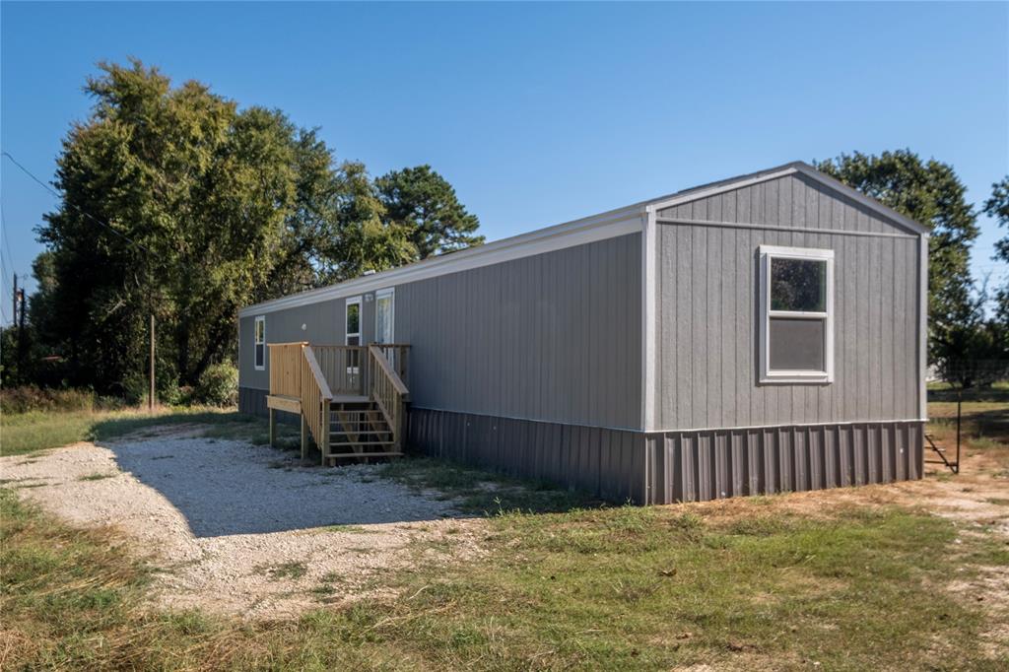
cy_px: 336
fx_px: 925
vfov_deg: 39.9
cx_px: 504
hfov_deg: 57.2
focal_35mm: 33
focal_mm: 21.9
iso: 160
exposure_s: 1/250
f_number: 6.4
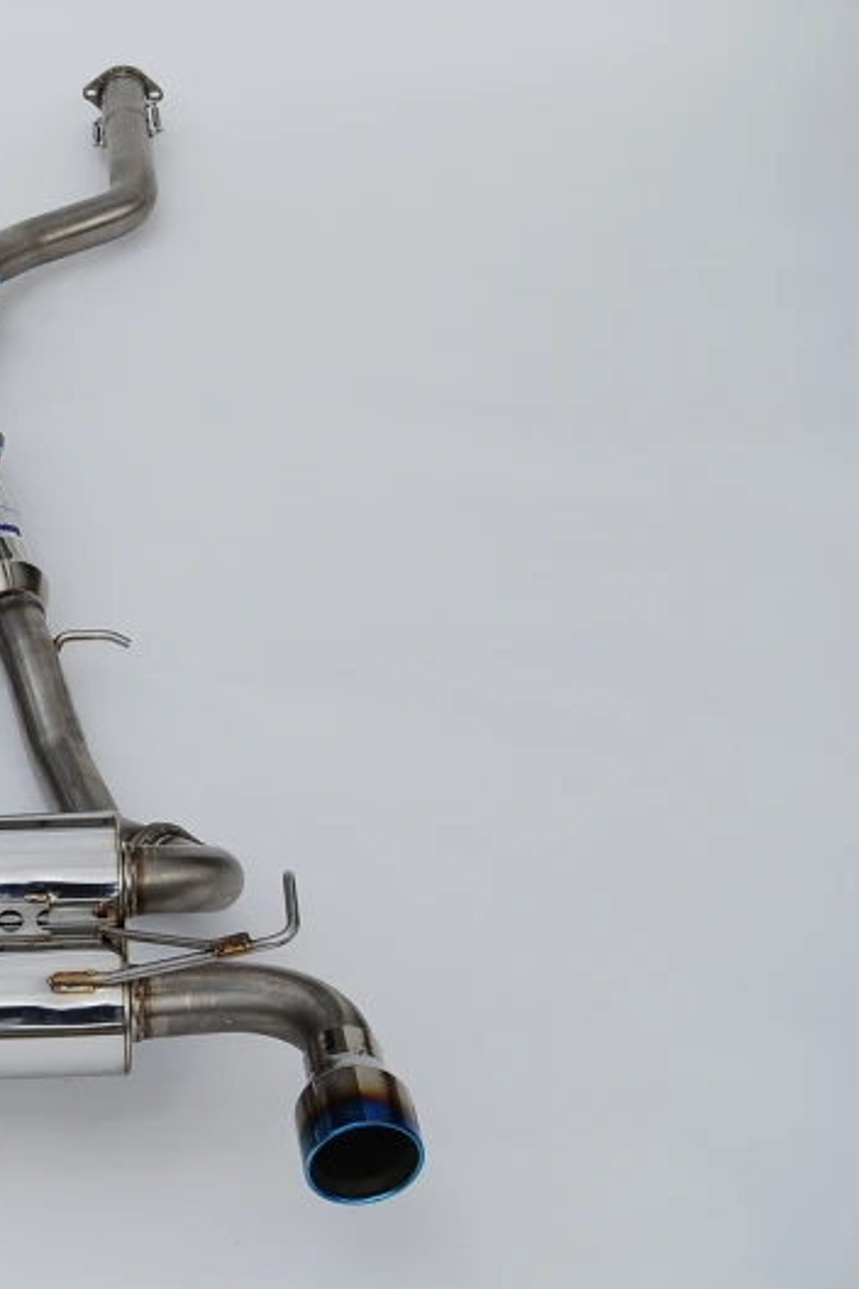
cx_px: -112
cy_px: 649
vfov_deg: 22.4
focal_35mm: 91
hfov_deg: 14.6
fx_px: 3257
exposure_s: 1/250
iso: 100
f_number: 8
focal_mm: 40
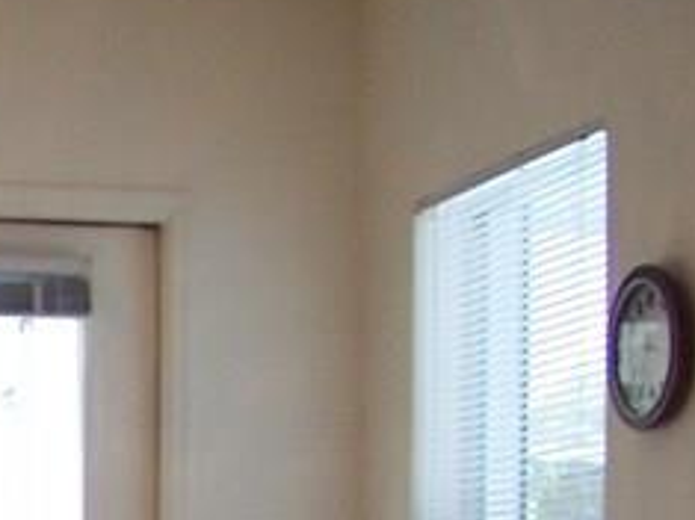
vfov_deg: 8.4
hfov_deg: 10.9
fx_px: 3411
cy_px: 948
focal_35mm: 170
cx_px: -518
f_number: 2.8
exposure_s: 1/90
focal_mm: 8
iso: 140
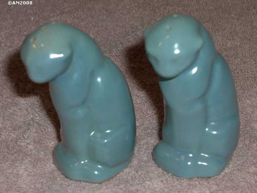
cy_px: 96
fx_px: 690
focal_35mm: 93
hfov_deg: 21.1
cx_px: 128
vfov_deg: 15.9
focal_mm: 19.4
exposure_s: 1/30
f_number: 9.6
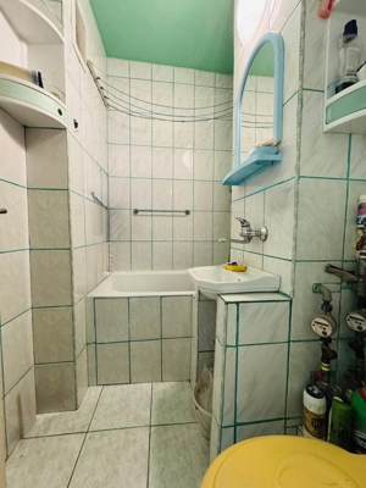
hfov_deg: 85.7
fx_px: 197
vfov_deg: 102.1
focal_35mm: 14
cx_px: 183
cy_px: 244
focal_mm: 2.22
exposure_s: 1/50
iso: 400
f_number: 2.2
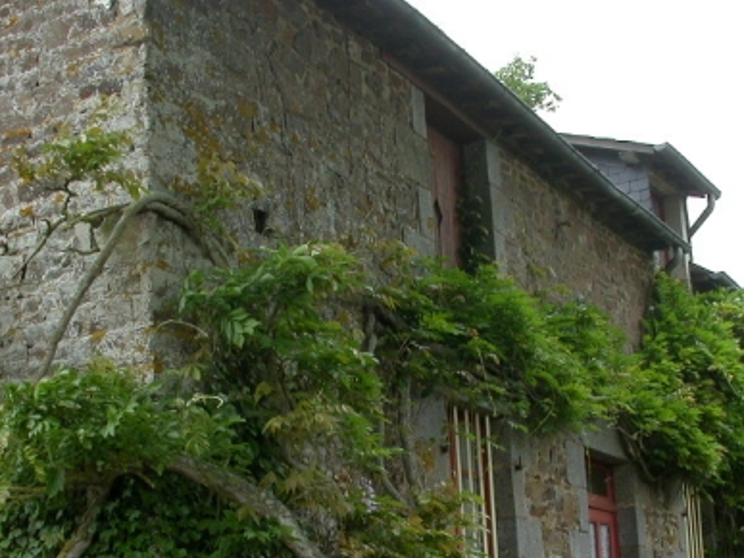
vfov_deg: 21.7
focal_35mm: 67
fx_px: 1440
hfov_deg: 29.0
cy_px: 410
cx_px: 384
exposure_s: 1/153
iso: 100
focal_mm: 7.85
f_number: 6
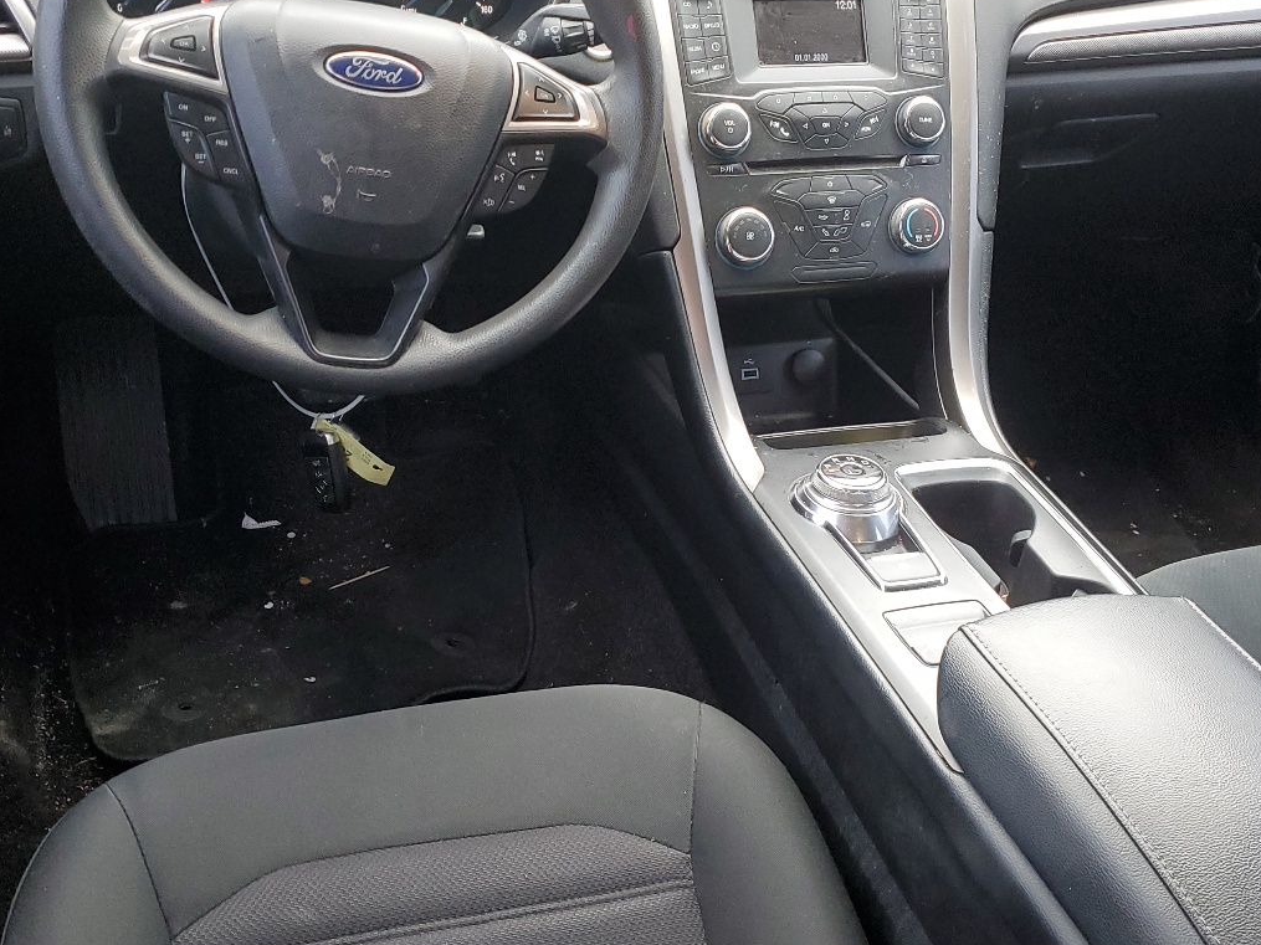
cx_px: 673
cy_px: 450
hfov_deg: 45.7
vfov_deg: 35.1
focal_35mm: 41
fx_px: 1493
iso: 85
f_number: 1.5
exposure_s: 1/60.2
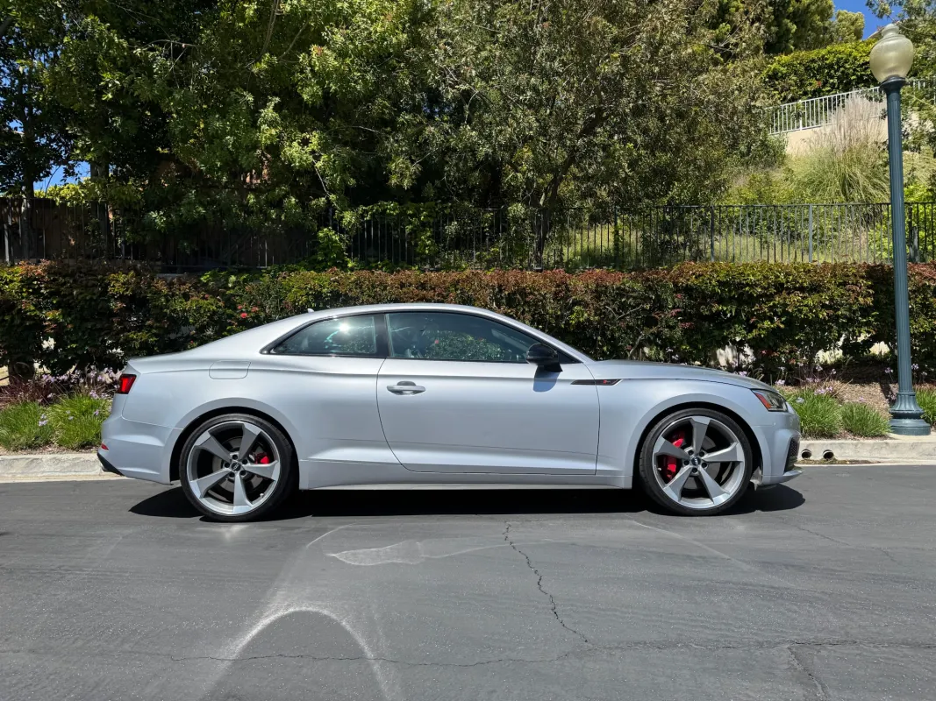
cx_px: 468
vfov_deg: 56.8
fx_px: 649
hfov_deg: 71.6
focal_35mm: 24
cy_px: 350
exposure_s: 1/5348
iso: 80
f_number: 1.78
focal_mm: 6.76
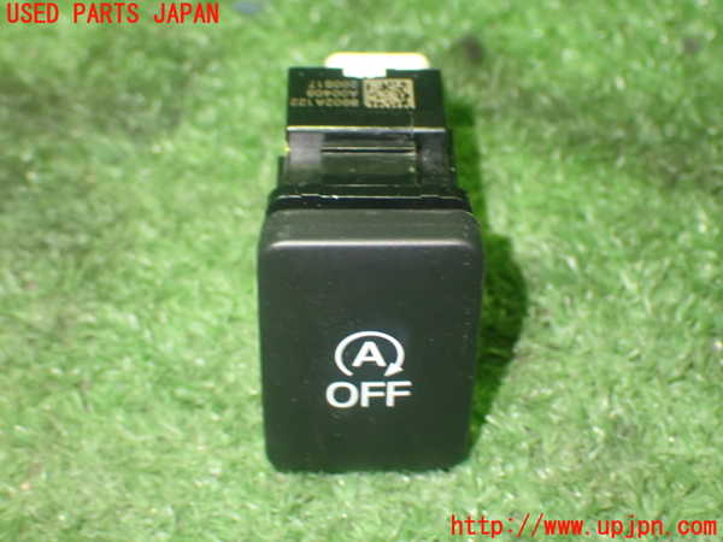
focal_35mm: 67
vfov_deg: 21.9
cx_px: 362
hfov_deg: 29.0
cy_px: 271
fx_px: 1399
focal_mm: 11.88
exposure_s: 1/15
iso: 1000
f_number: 3.8
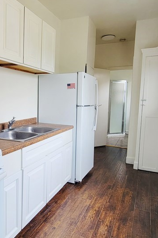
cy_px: 118
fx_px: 171
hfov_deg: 48.4
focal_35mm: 26
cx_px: 49
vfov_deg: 69.4
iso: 50
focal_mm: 2.2
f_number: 2.2
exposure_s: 1/60
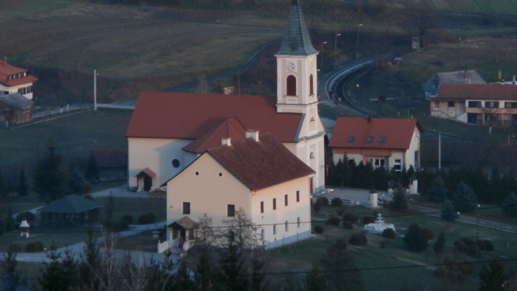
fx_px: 4497
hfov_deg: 6.6
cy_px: 147
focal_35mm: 328
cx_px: 259
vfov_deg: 3.7
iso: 200
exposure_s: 1/80
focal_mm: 52.5
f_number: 5.9
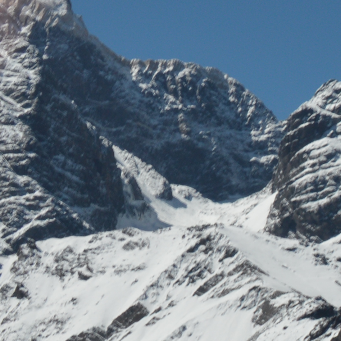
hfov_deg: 8.7
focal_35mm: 194
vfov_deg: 8.9
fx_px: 2162
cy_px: 369
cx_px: -272
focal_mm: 24
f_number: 6.3
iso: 100
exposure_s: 1/160
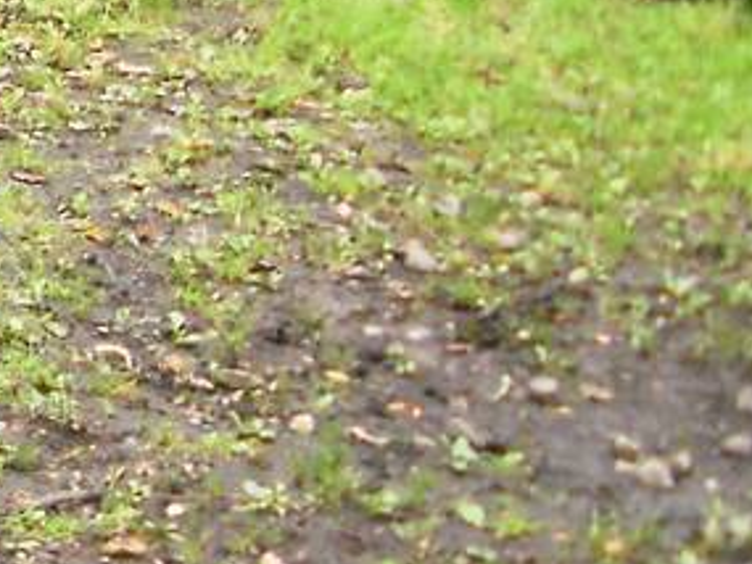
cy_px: -82
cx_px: -1222
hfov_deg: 8.7
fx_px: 4390
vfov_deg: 7.3
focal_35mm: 202
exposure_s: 1/100
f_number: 3.5
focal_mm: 6.3
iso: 100
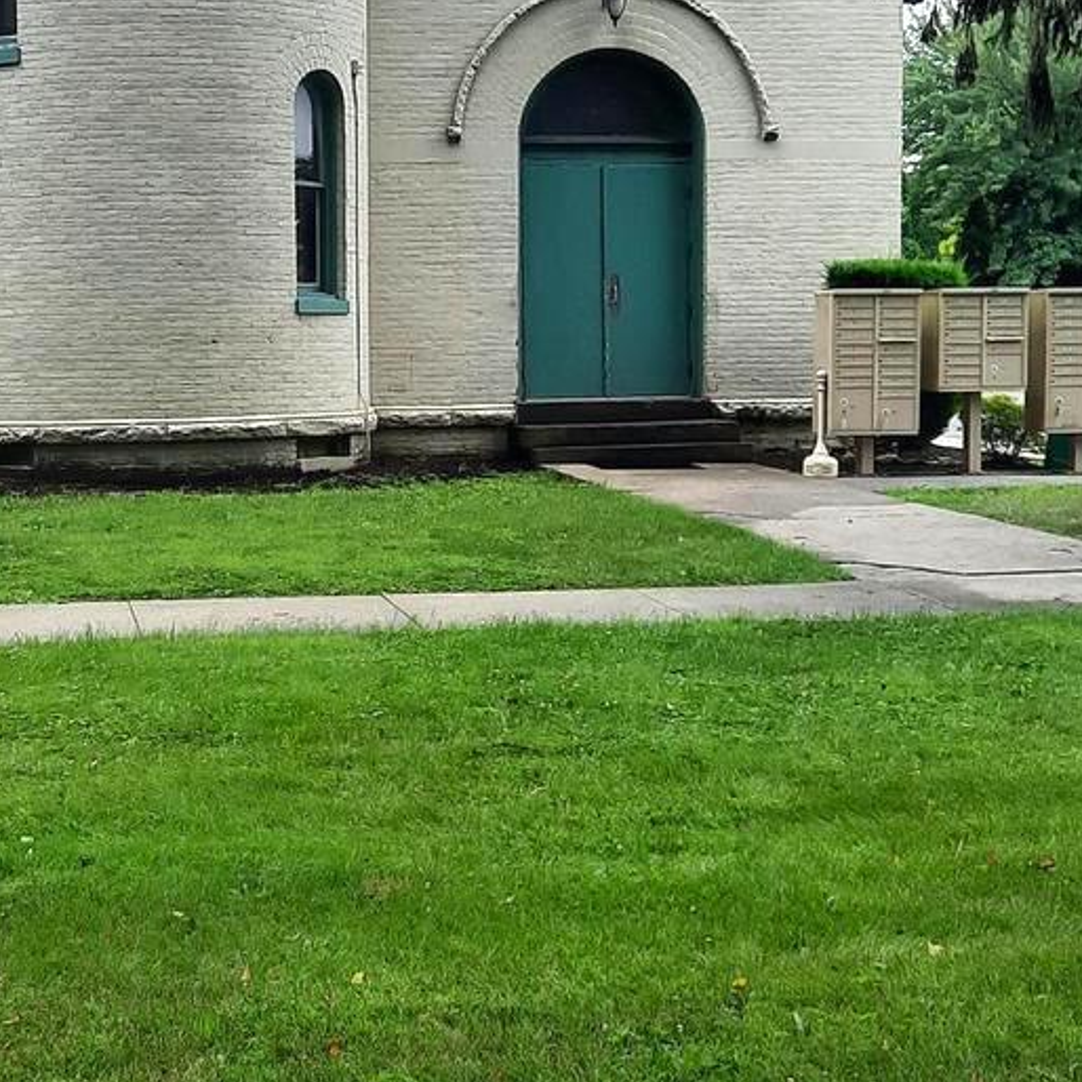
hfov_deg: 25.7
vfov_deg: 26.1
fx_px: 2334
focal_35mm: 66
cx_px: 246
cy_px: 461
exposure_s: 1/188
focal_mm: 4.6
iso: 32
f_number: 2
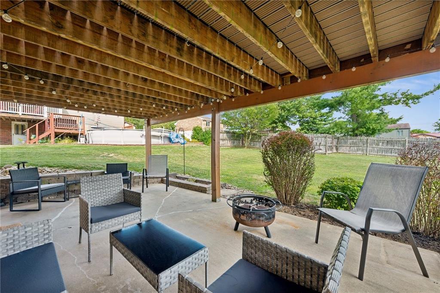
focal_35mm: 14
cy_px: 146
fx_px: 171
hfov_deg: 104.2
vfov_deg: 81.2
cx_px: 220
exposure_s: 1/13
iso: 50
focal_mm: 14
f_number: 11
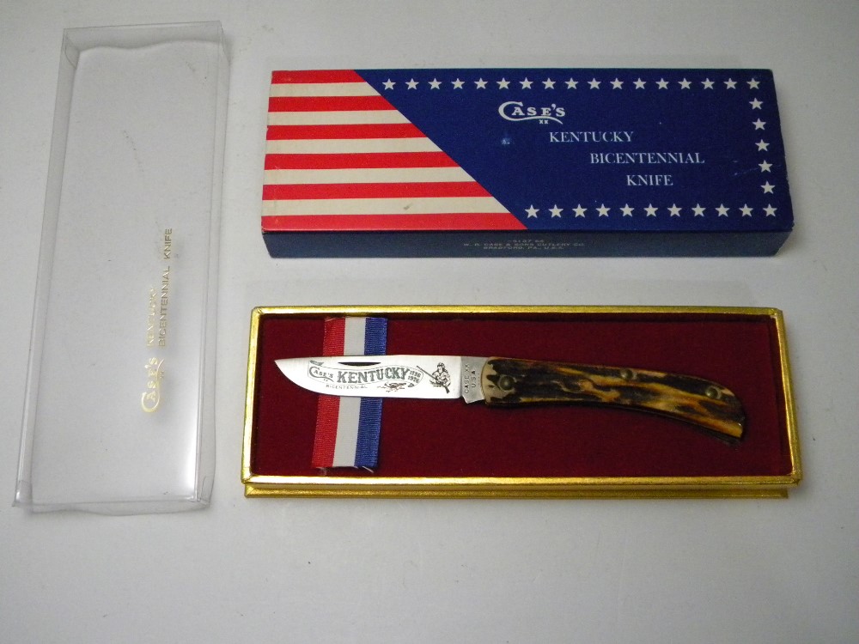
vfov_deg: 39.7
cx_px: 430
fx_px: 893
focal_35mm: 36
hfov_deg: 51.4
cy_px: 322
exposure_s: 1/124
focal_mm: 6.4
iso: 800
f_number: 3.7
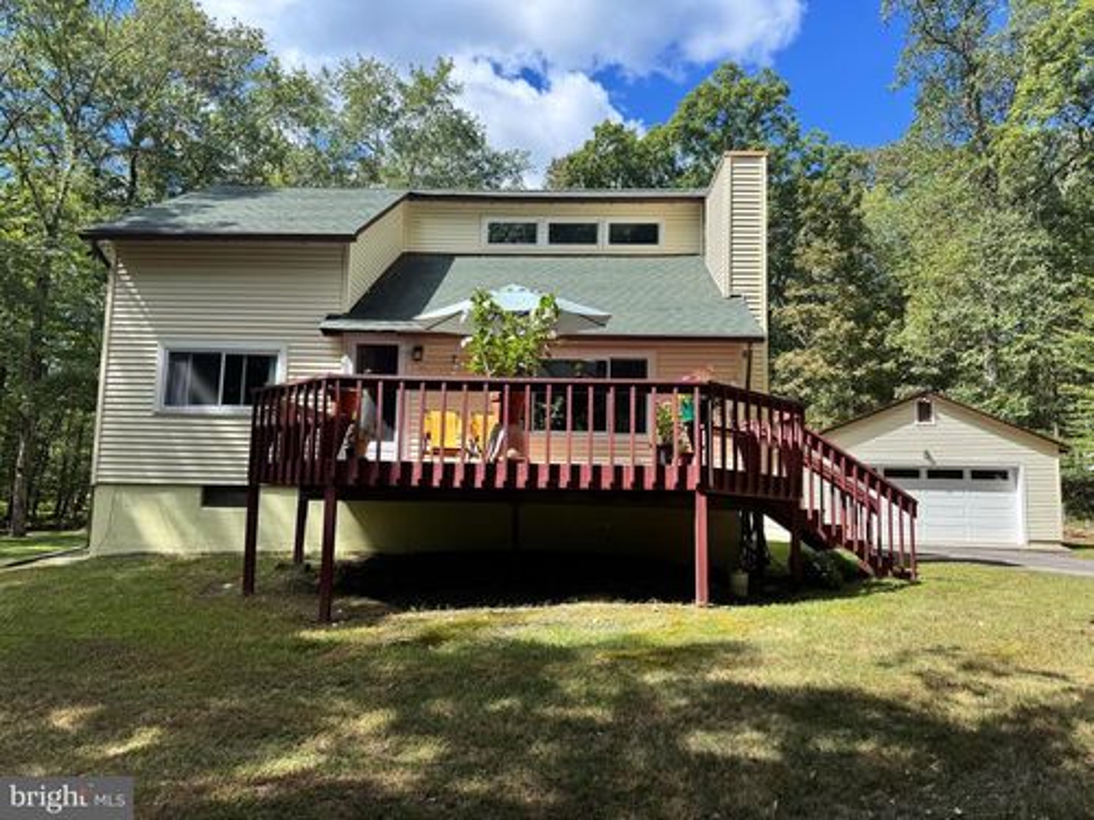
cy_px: 410
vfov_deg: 56.8
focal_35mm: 24
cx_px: 547
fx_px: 758
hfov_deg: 71.6
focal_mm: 6.76
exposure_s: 1/1488
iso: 80
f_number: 1.78
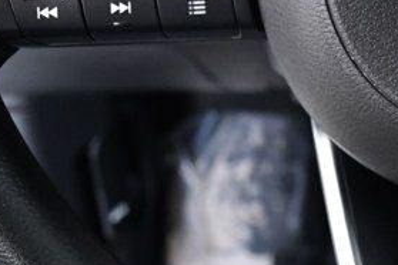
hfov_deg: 14.9
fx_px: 1459
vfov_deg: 10.4
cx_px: 505
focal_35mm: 132
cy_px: 107
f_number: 5
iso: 2500
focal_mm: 24
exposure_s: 1/100
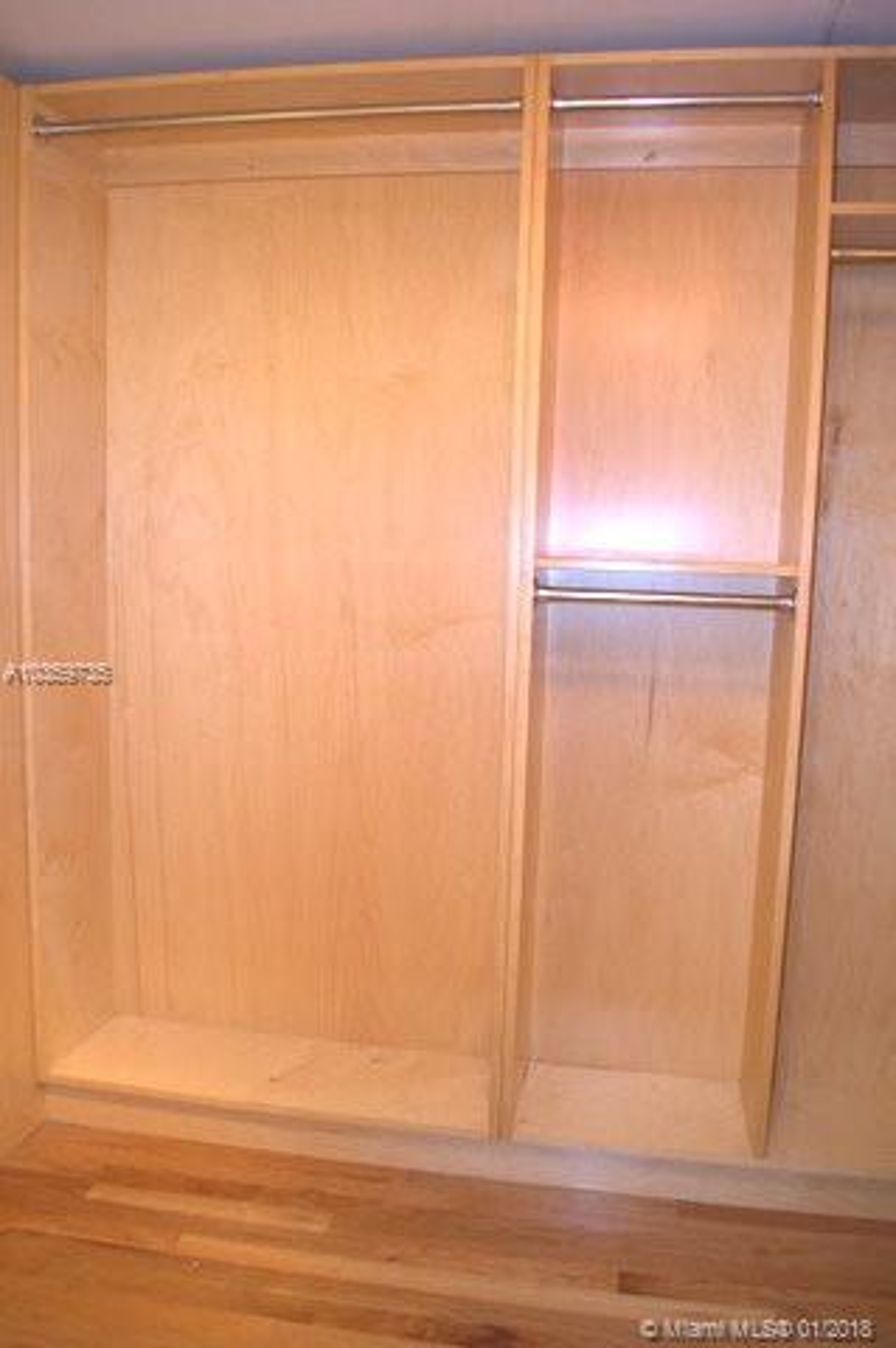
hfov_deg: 47.8
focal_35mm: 27
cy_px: 674
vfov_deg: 67.4
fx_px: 1010
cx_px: 448
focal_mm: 18
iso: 1250
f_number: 3.5
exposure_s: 1/60
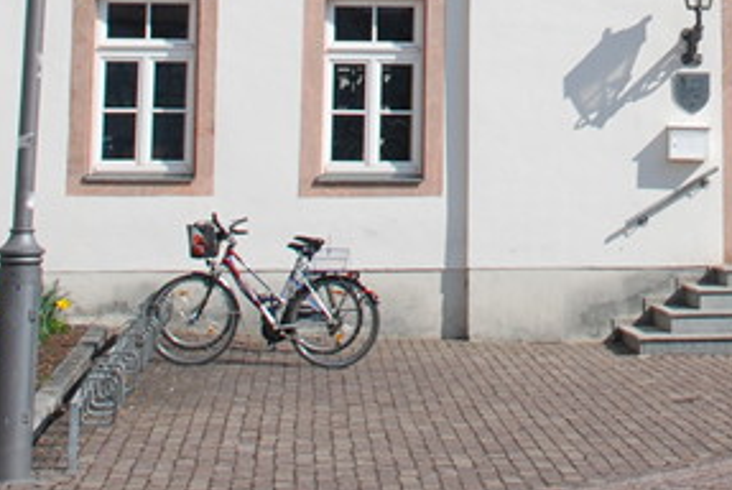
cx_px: 765
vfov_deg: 12.2
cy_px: -262
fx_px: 2178
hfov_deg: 18.5
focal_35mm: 107
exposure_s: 1/400
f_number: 10
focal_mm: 20
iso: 200
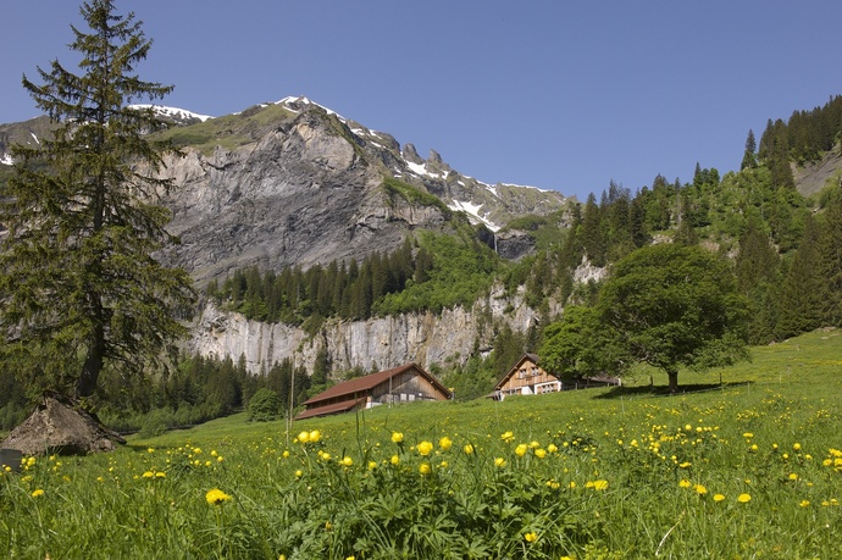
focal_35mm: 29
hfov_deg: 63.7
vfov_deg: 44.9
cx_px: 421
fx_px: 678
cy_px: 280
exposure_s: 1/320
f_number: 9
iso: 200
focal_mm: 29
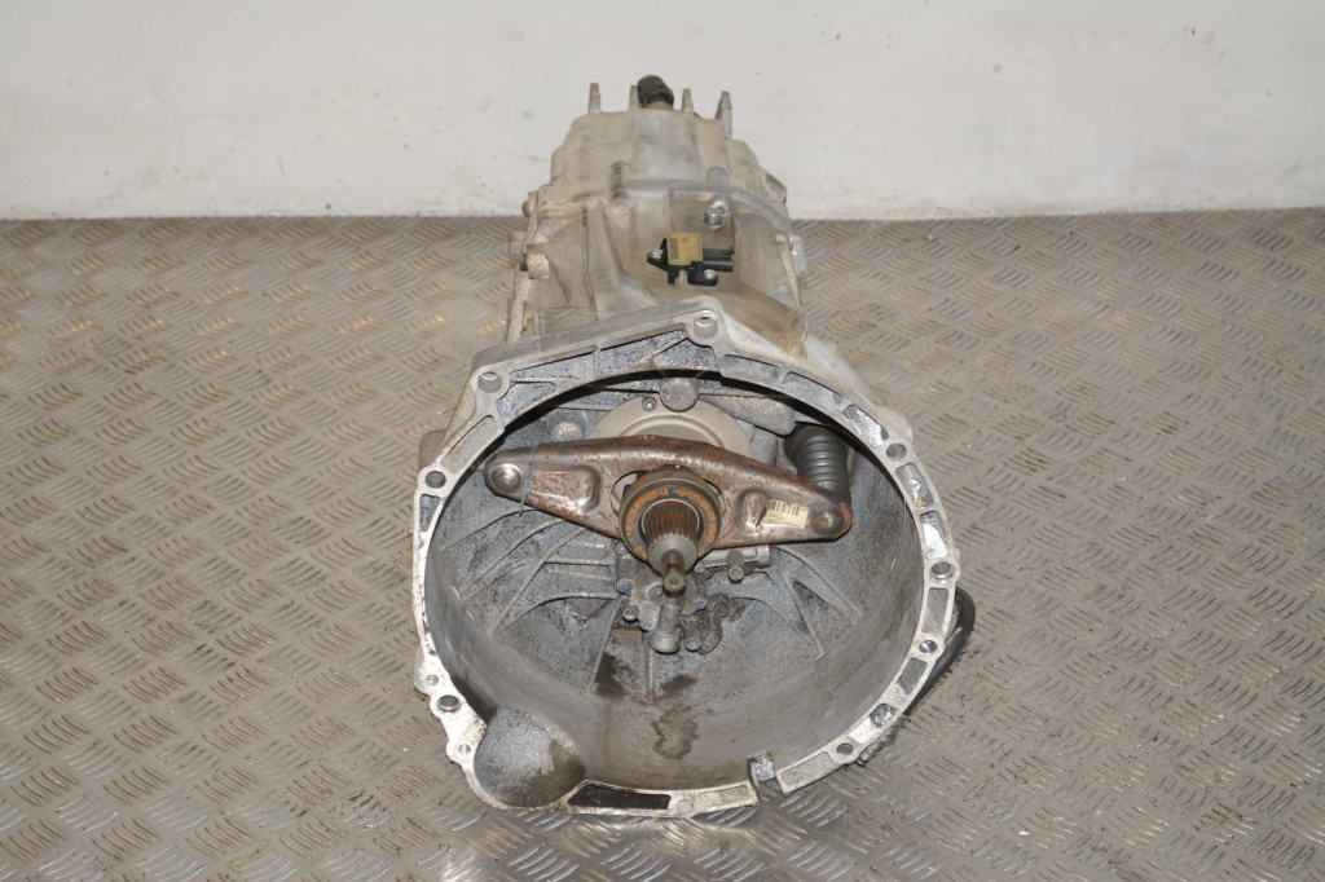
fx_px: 3035
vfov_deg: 16.5
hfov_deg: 24.6
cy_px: 441
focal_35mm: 82
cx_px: 662
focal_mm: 55
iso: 2000
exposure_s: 1/60
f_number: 6.3
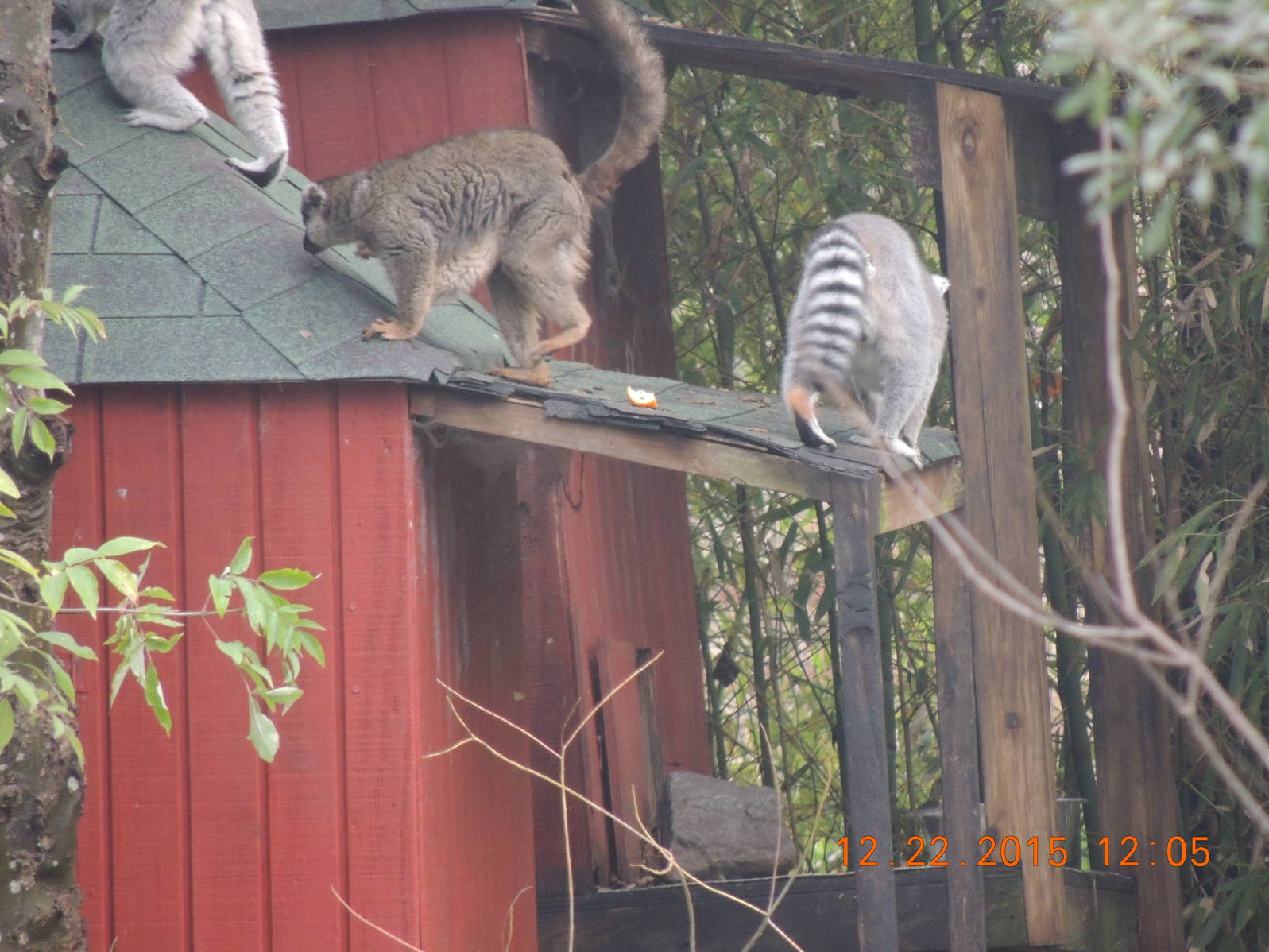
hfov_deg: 2.0
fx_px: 36735
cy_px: 476
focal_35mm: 1002
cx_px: 634
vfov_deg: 1.5
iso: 800
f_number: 5.9
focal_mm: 180
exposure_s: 1/160
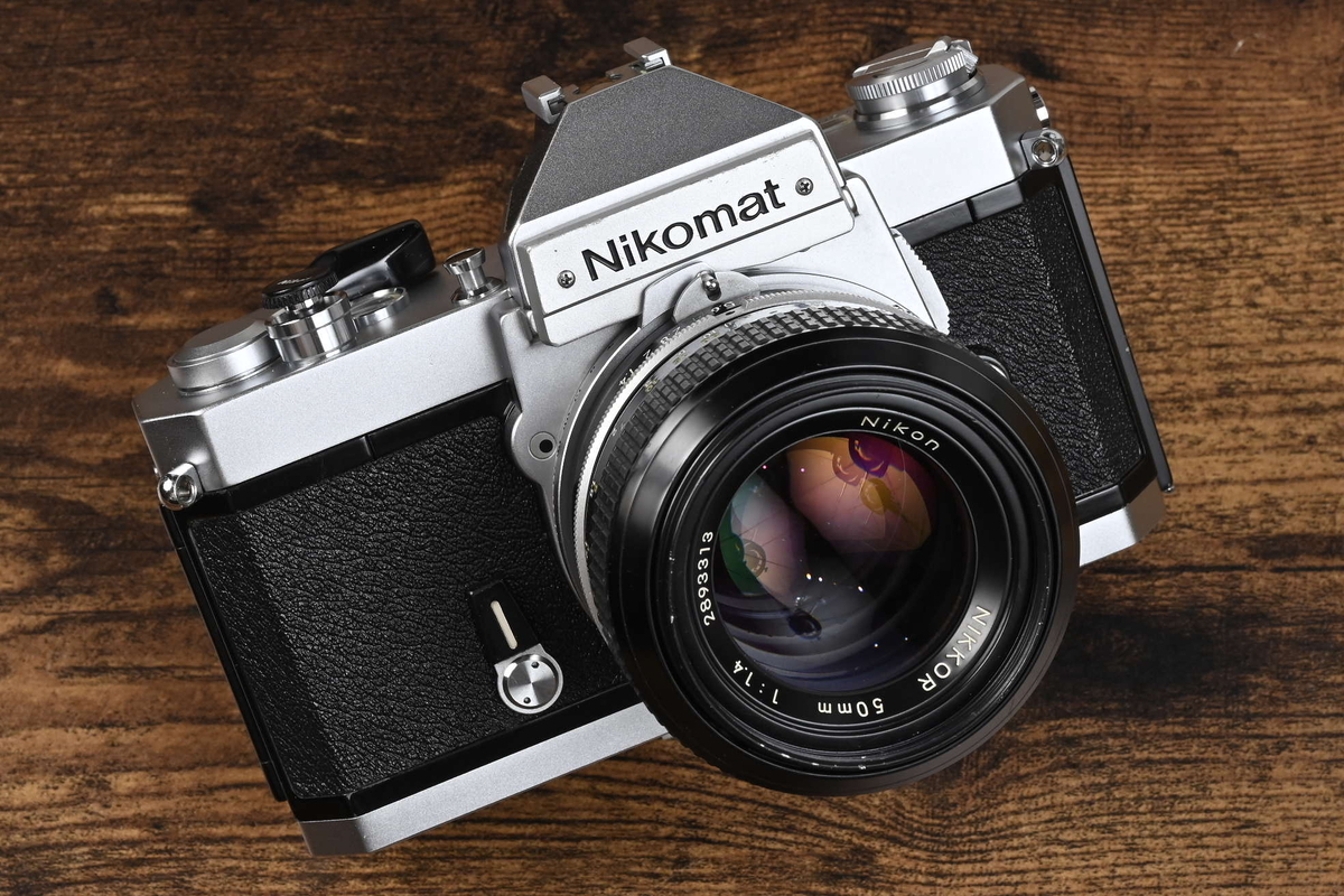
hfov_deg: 19.8
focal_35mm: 103
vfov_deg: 13.3
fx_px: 3845
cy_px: 448
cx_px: 672
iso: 200
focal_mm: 69
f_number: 16
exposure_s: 1/60
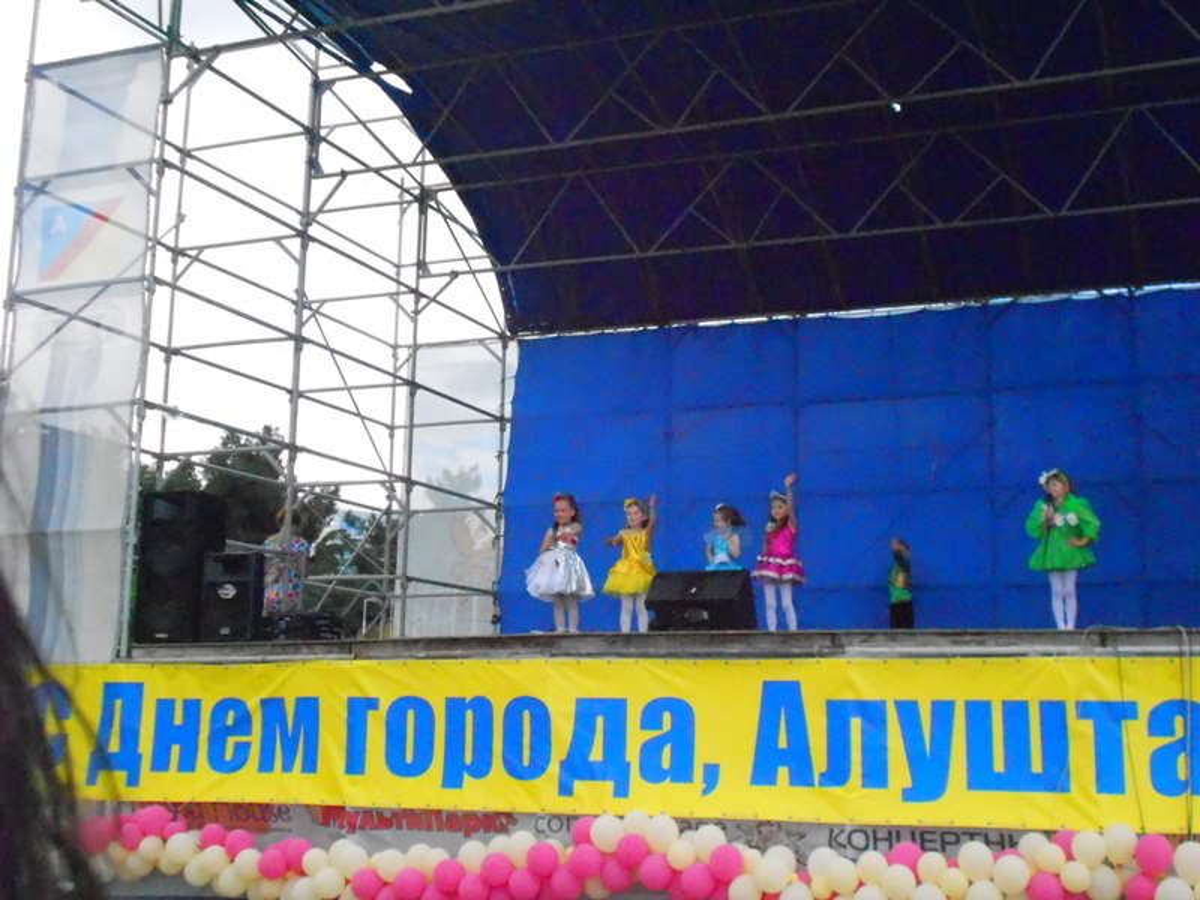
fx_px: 1491
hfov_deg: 43.9
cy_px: 450
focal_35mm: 43
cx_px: 600
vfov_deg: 33.6
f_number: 10.5
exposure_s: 1/640
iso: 1600
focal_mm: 7.9
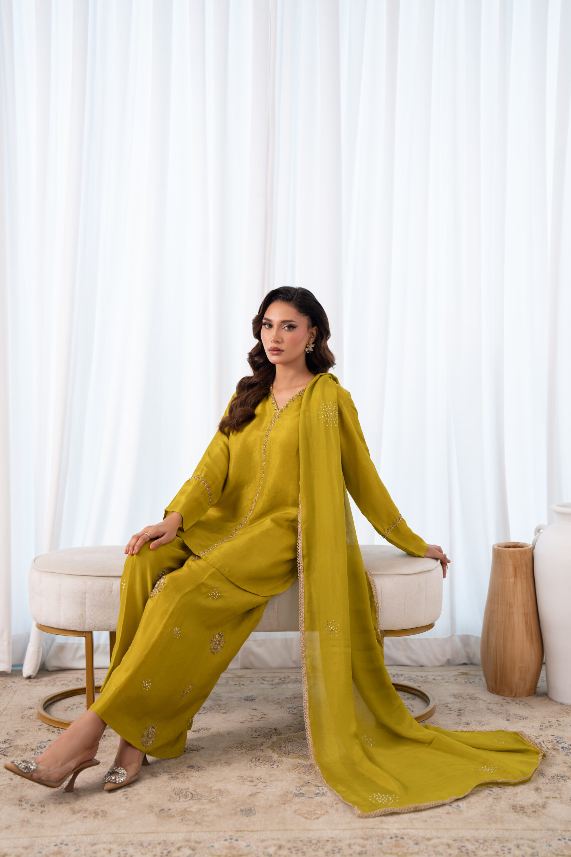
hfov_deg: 27.0
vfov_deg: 39.6
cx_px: 286
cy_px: 428
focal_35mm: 50
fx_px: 1189
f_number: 2.2
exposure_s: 1/160
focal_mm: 50
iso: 160
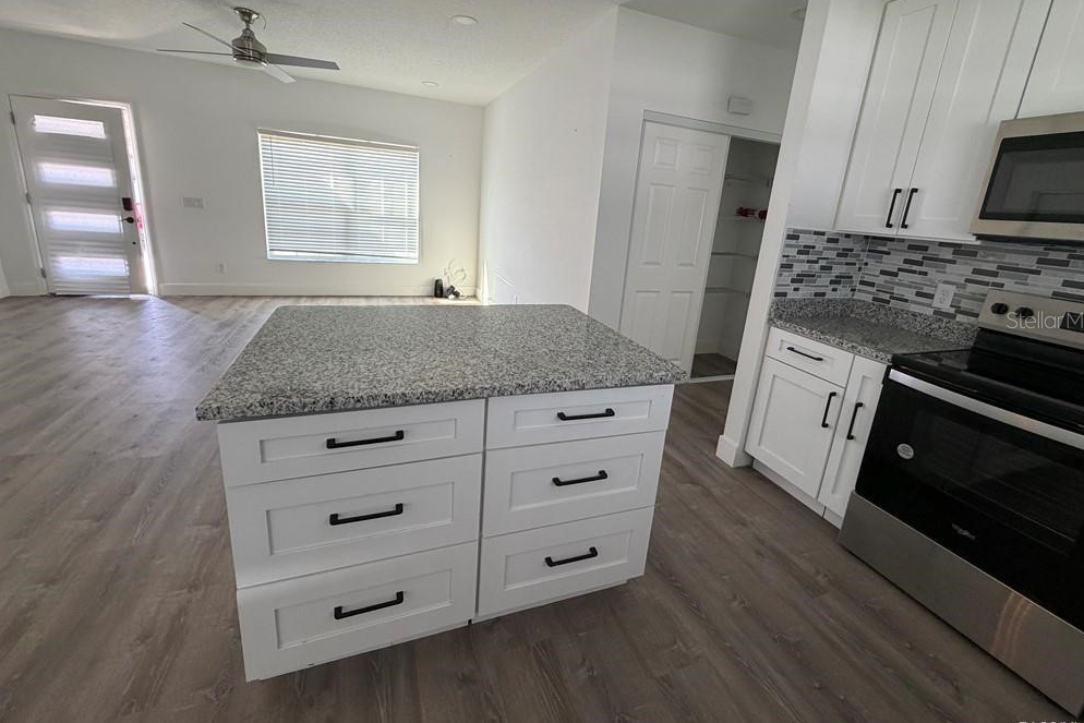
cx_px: 551
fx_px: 452
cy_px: 320
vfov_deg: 77.0
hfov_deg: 100.4
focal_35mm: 15
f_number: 2.2
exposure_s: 1/60
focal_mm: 2.22
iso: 250
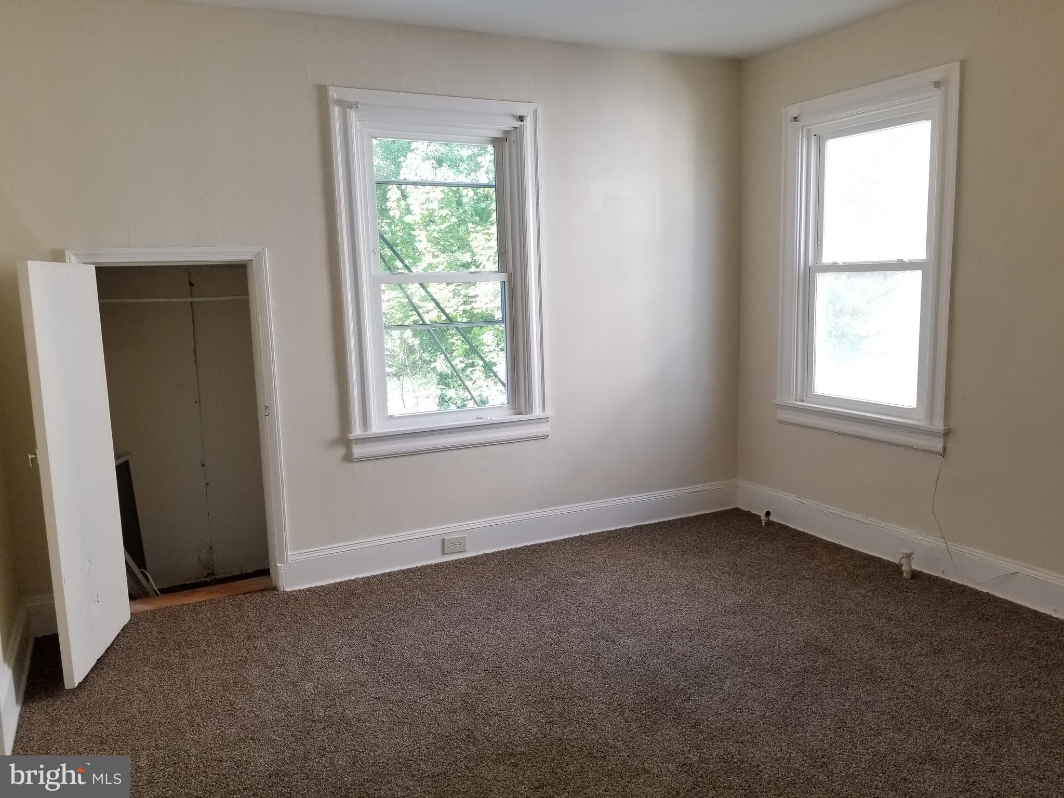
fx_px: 799
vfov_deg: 53.1
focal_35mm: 26
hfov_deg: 67.3
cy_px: 399
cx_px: 532
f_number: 1.7
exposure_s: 1/120
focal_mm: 4.25
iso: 100
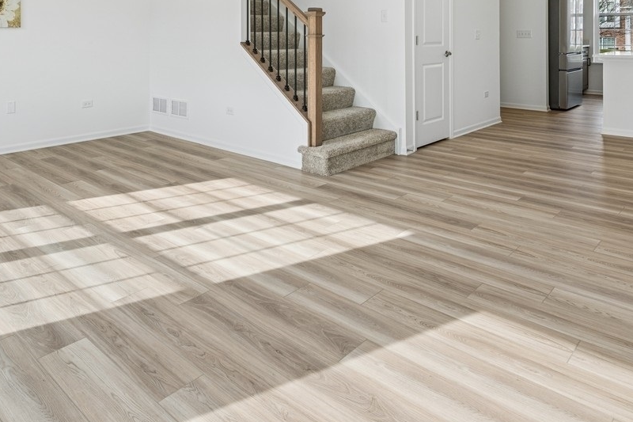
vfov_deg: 42.3
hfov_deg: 65.4
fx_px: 492
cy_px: 37
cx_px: 294
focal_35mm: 28
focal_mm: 14
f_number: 9.5
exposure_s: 1/60
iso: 200
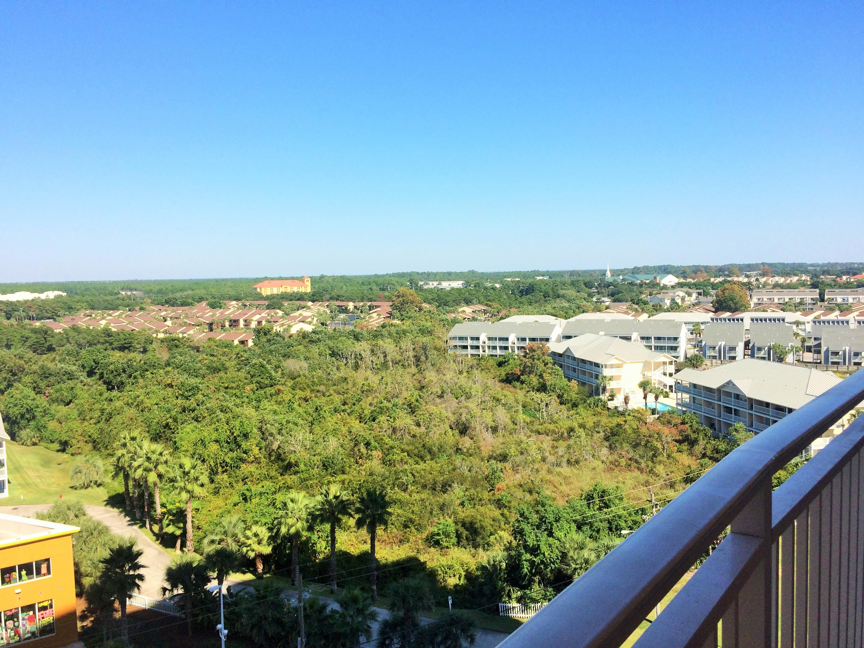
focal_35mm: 29
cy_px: 324
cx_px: 432
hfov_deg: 61.7
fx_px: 724
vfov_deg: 48.2
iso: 32
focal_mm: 4.15
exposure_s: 1/1866
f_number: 2.2
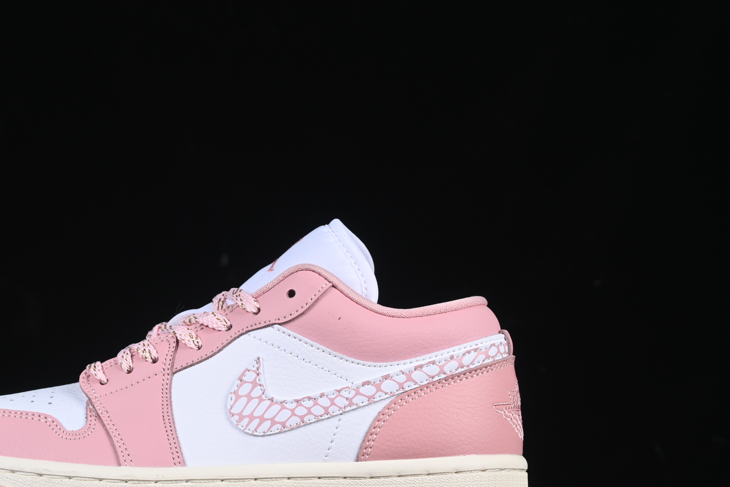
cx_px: 234
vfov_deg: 12.7
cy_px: 312
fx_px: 2190
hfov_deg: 18.9
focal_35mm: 108
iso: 160
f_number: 8
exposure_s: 1/80
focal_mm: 50
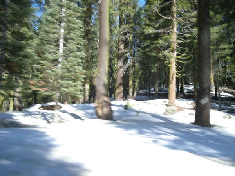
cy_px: 88
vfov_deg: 38.7
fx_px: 251
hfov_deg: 50.1
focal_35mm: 37
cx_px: 118
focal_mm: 7.9
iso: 64
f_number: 2.8
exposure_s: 1/76.2
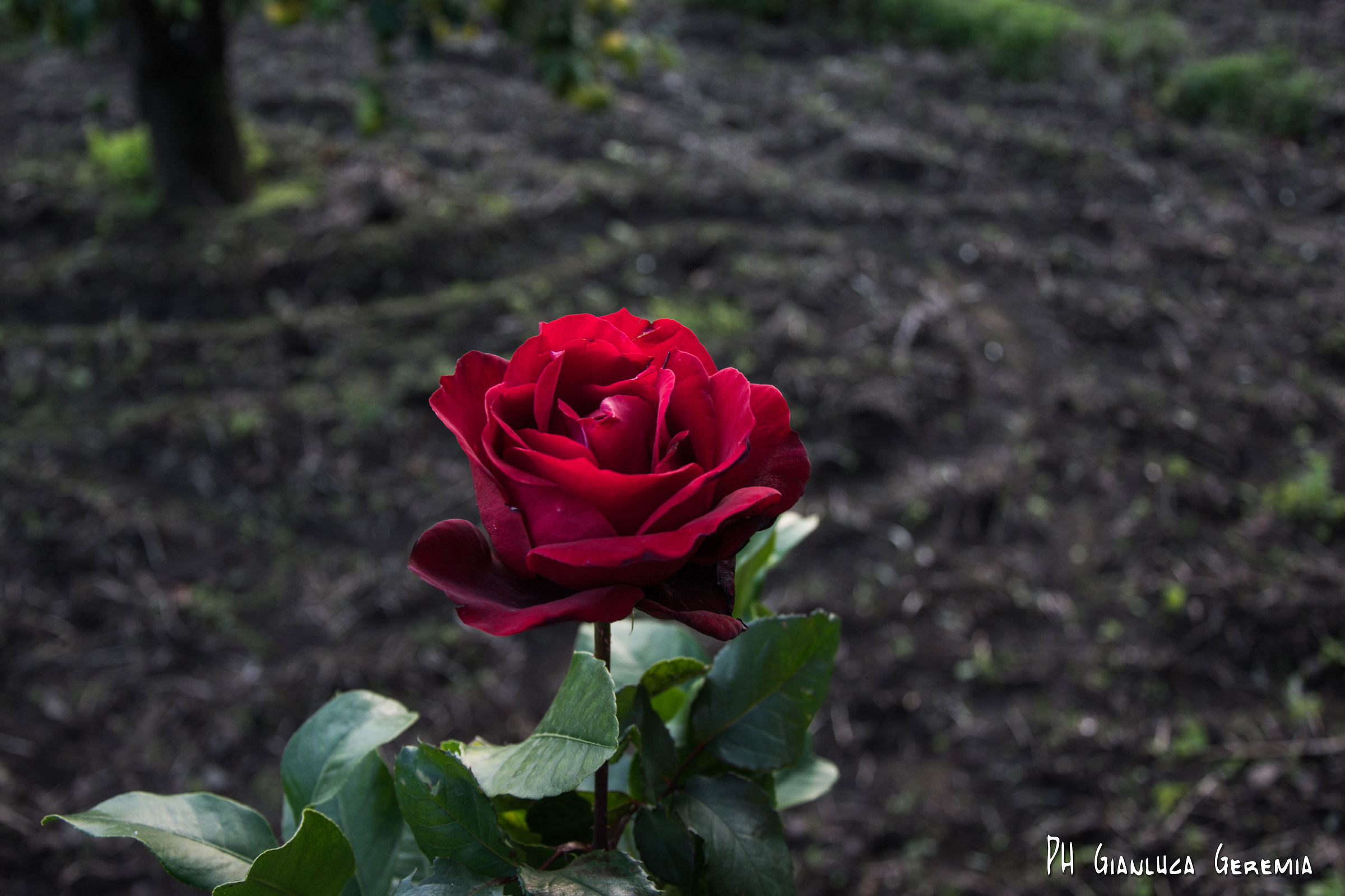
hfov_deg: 49.6
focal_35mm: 39
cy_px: 448
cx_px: 672
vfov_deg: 34.2
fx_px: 1457
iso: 400
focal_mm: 26
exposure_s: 1/80
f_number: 4.5
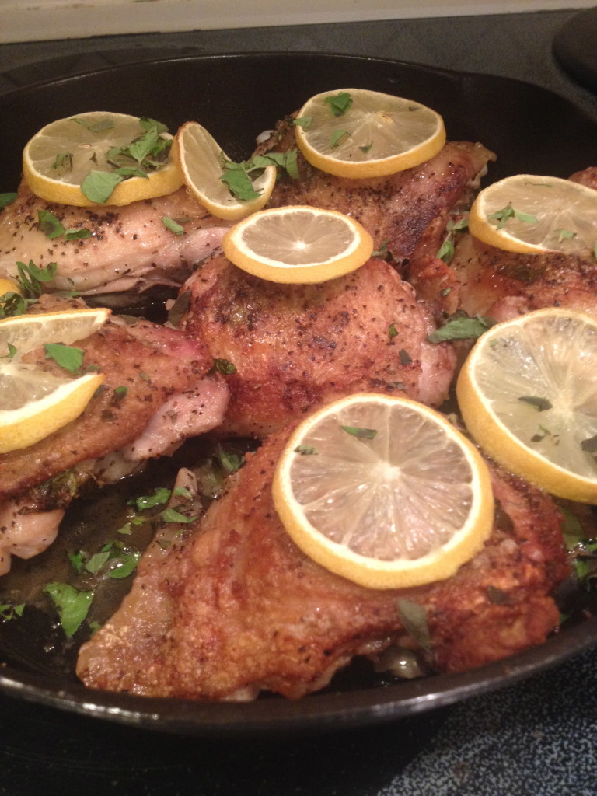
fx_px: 805
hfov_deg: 40.7
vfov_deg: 52.6
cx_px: 298
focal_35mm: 35
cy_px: 398
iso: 250
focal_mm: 4.28
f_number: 2.4
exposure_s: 1/20
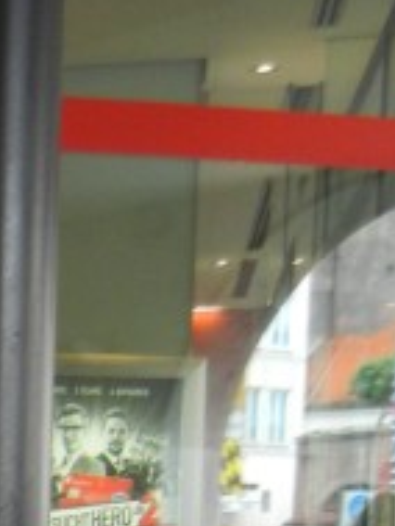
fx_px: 1854
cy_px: 793
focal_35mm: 122
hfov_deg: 11.5
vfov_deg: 15.0
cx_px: -245
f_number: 3.5
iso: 400
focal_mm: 5.4
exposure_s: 1/27.5
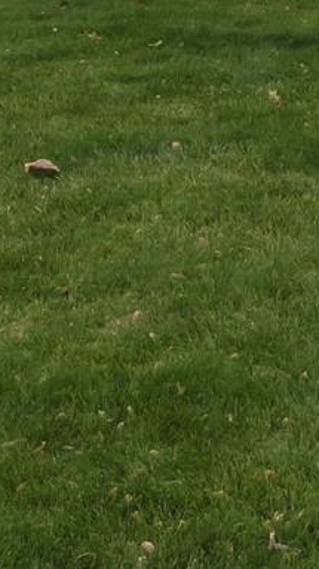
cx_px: 1217
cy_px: -273
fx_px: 2154
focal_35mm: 143
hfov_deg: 6.8
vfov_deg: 14.1
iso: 100
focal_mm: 17
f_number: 9
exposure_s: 1/10
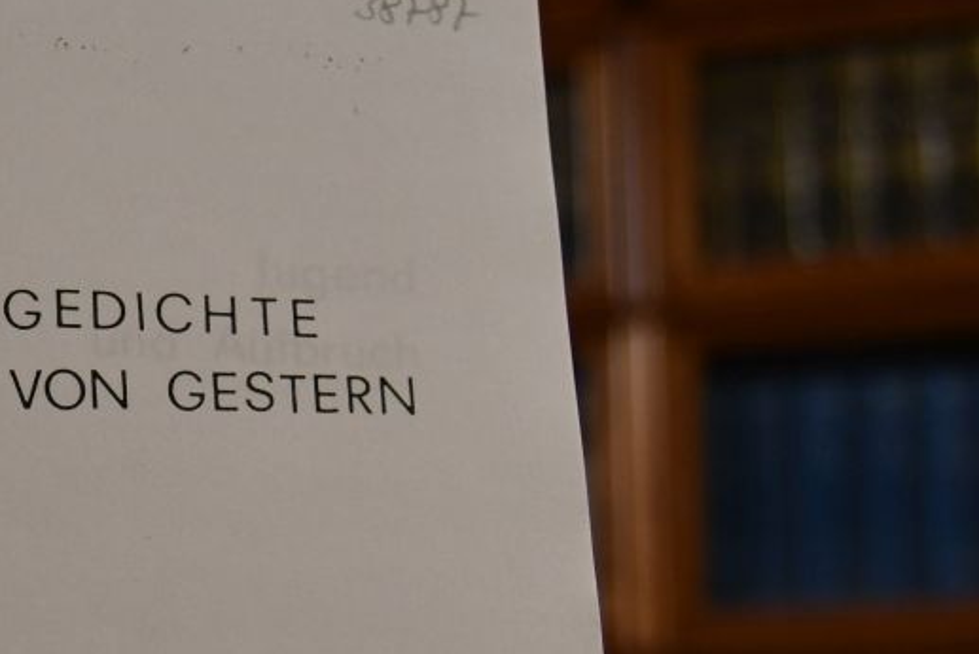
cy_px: 738
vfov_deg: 14.5
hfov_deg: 21.4
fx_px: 2502
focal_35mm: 92
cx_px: 8
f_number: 3.8
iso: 800
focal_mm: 23
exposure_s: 1/250
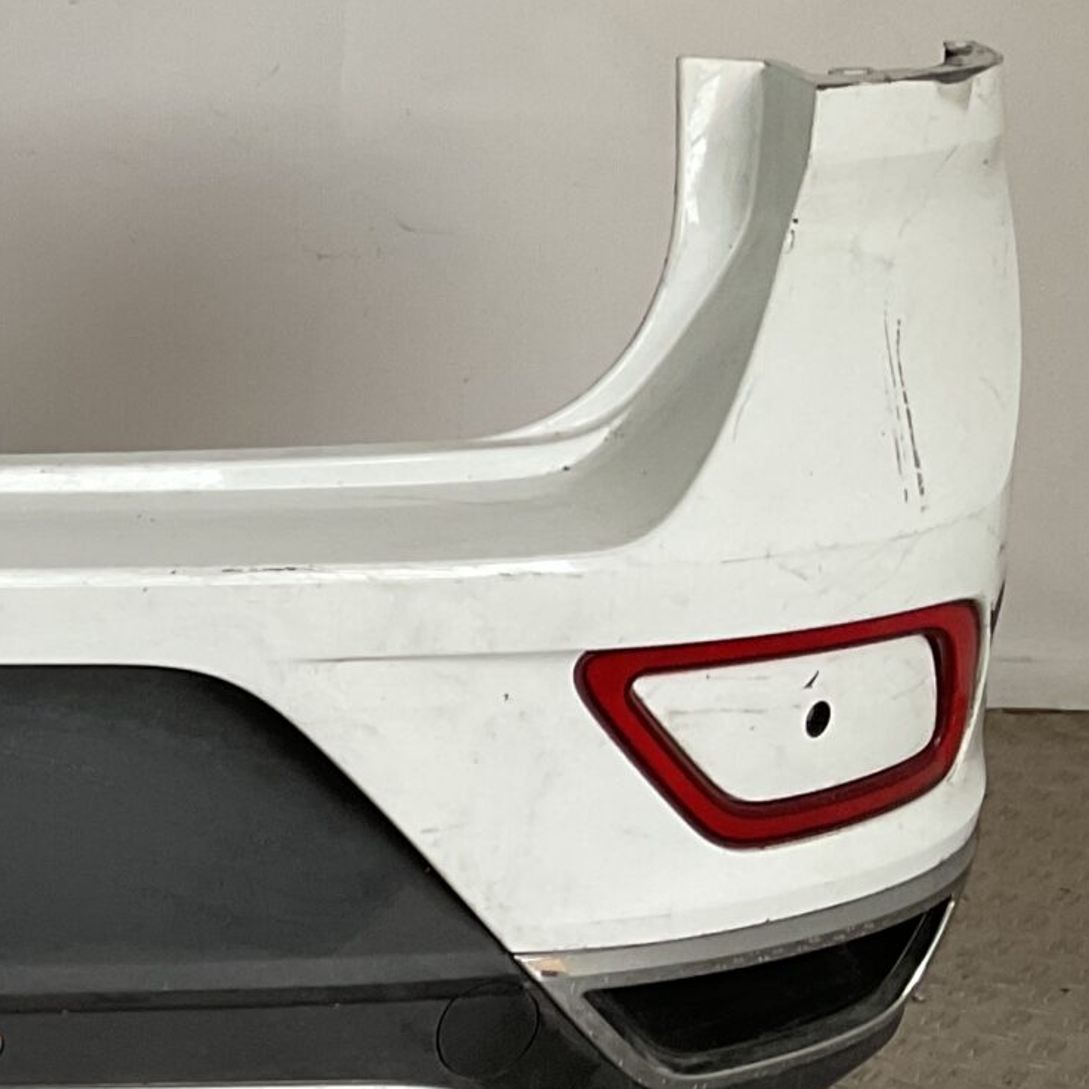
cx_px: -582
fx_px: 3168
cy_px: 386
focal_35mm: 89
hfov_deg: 17.4
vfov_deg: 19.5
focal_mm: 3
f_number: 1.8
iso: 50
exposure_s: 1/50
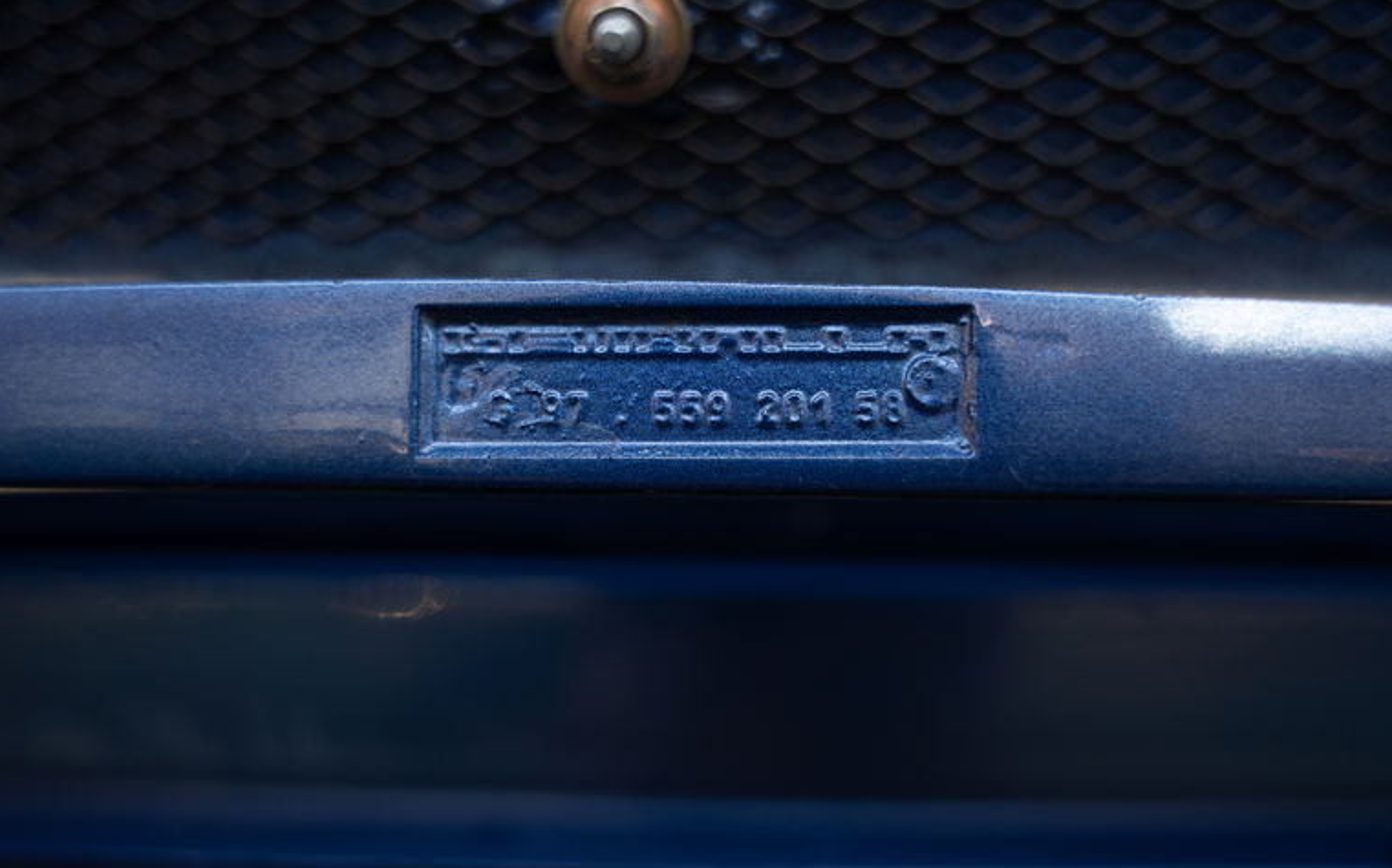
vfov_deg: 34.6
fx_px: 1393
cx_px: 697
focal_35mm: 37
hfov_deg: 53.1
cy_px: 414
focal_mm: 35.7
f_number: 3.2
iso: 100
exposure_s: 1/200
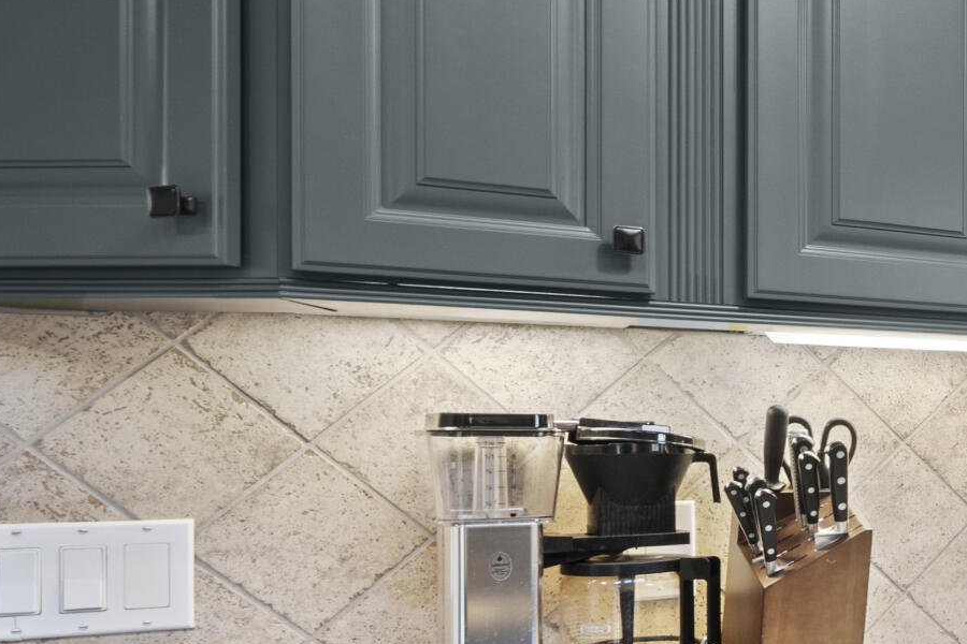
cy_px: 431
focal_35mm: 50
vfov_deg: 26.8
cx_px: 1443
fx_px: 1343
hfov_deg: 27.5
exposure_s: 1/2
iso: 800
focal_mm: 15
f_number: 8
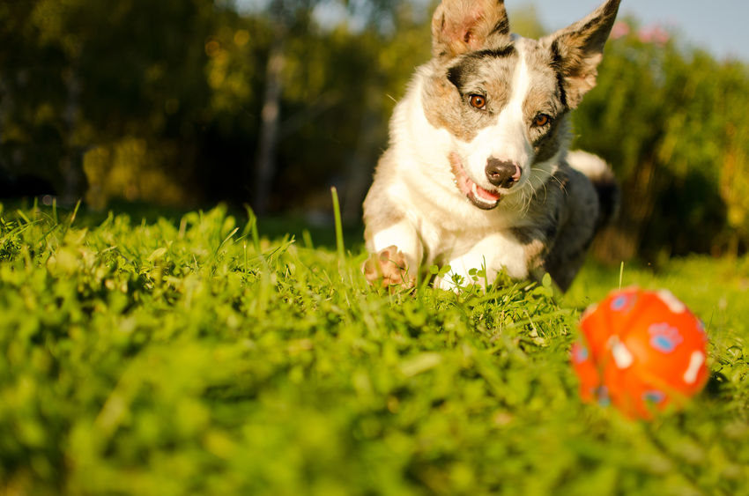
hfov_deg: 37.9
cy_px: 248
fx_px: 1090
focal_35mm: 52
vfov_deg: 25.6
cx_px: 374
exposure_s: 1/2000
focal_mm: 35
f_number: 1.8
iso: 100
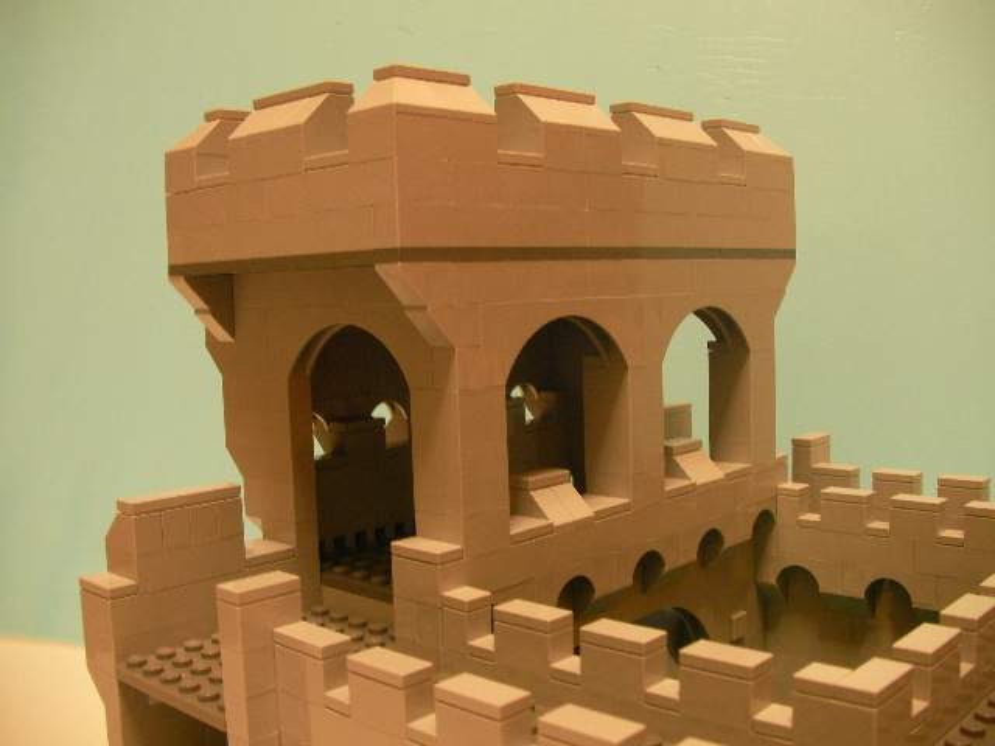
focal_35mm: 38
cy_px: 373
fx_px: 1092
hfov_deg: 49.0
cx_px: 498
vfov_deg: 37.7
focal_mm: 6.3
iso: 200
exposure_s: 1/5
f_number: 3.5
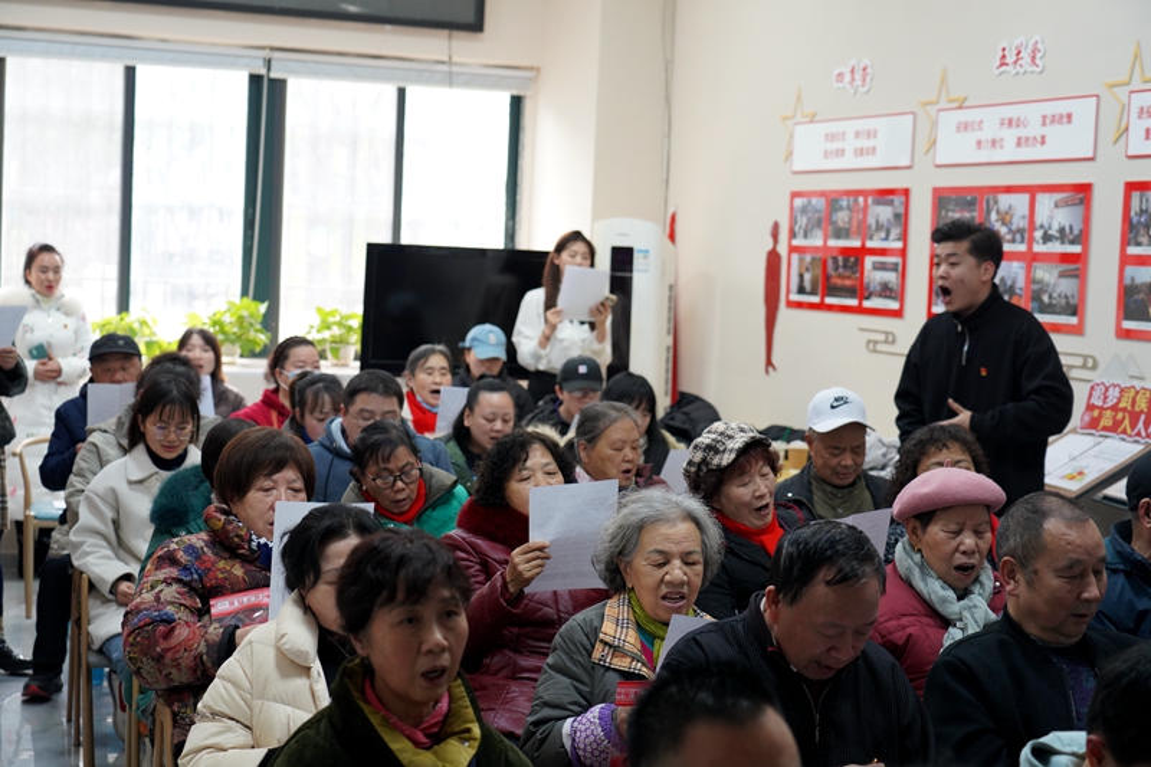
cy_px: 384
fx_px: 1918
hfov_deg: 33.4
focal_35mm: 60
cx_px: 576
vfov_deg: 22.6
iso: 1600
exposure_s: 1/160
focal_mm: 60
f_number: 4
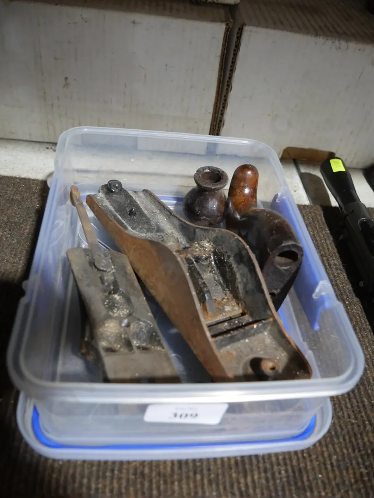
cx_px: 187
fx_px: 432
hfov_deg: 46.8
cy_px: 249
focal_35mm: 30
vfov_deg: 59.9
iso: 640
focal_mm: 15
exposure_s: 1/60
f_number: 3.6
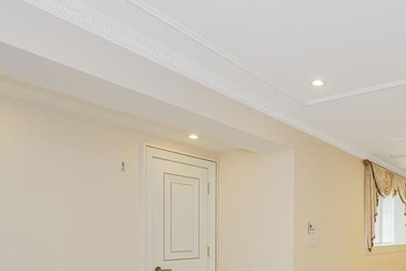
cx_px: 313
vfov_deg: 40.1
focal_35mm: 31
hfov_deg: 56.7
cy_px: 228
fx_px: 350
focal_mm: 10
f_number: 8
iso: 800
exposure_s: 1/60
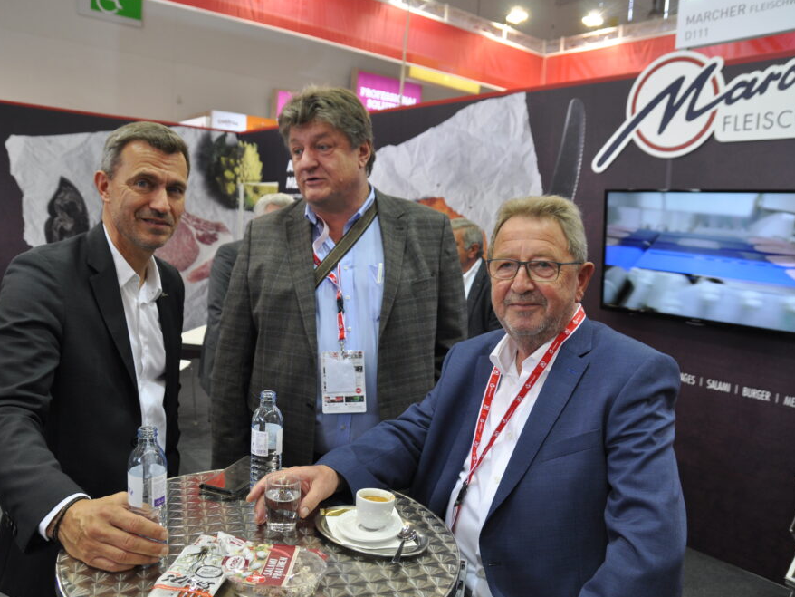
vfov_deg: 48.9
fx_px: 656
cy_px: 295
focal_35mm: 29
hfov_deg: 62.4
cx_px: 380
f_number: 4
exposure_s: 1/60
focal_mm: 17
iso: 400
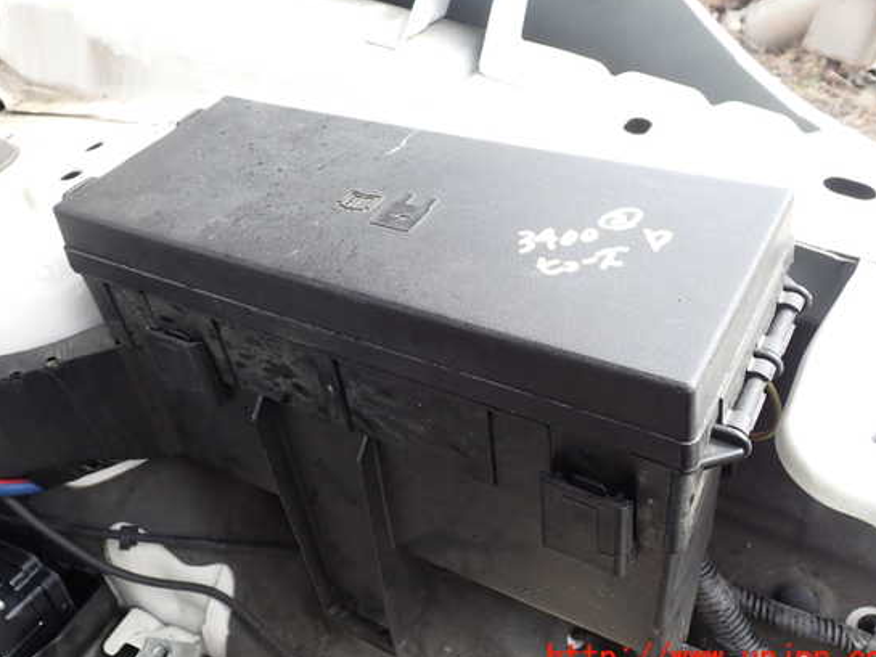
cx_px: 428
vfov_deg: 43.0
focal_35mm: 33
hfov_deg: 55.3
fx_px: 835
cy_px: 318
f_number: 3.2
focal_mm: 5.4
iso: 100
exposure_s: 1/100
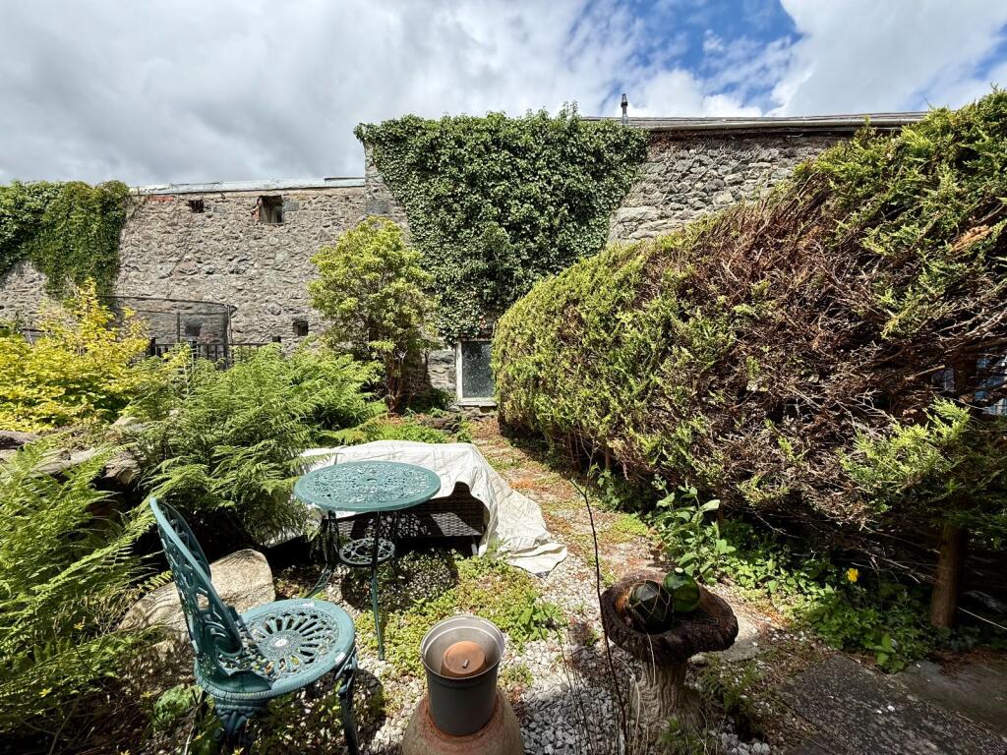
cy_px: 378
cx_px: 504
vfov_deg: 85.7
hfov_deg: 102.1
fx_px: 407
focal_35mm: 14
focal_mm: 2.22
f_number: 2.2
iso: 64
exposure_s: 1/1795
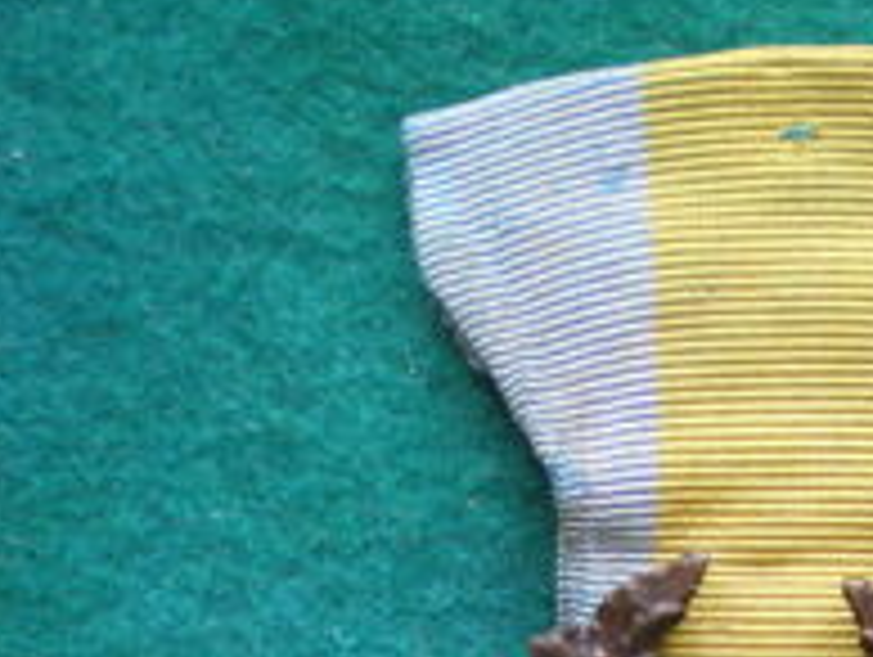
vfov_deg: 15.2
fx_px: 2374
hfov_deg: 20.5
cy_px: 788
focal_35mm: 94
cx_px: 756
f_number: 3.1
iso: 400
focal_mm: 6.3
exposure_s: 1/40
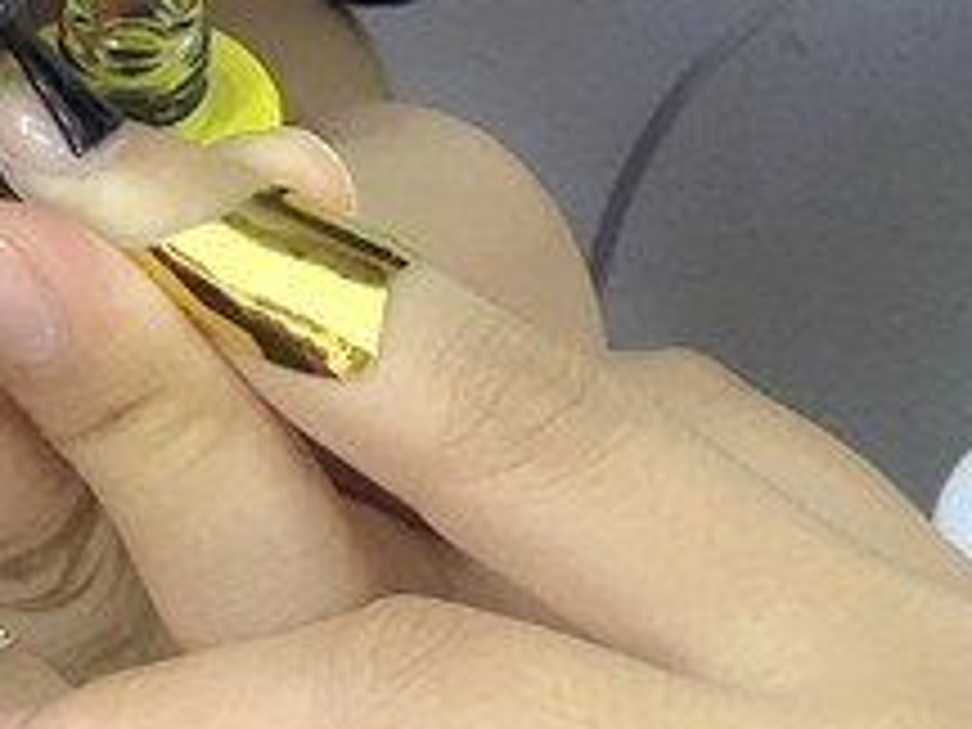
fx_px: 6683
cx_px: 45
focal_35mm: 238
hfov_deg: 8.3
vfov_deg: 6.2
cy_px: 263
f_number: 2.8
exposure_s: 1/33
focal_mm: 6.6
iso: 400
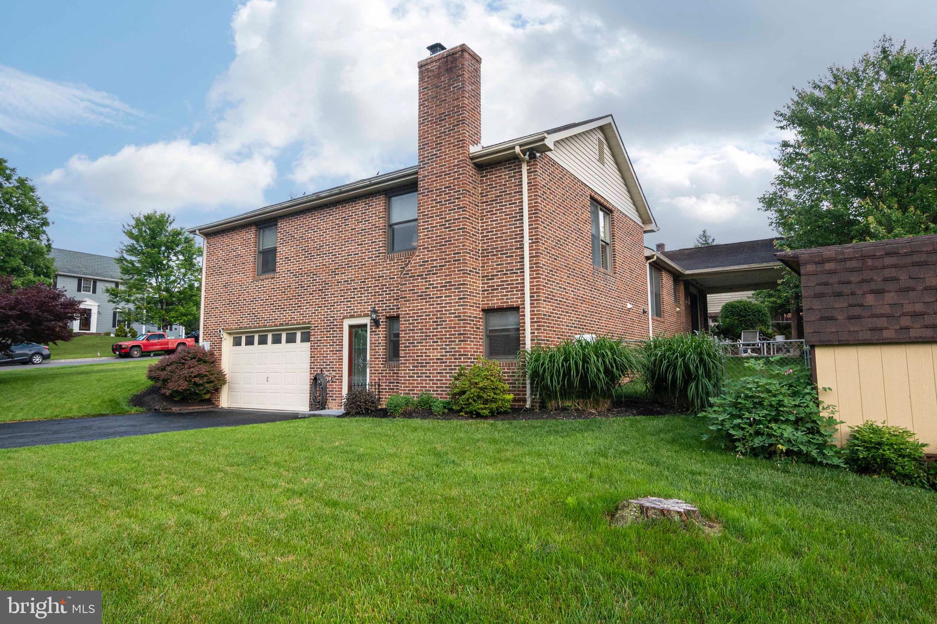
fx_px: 546
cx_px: 468
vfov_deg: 59.5
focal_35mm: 21
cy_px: 312
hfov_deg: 81.2
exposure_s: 1/1250
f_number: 11
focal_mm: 14
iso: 640
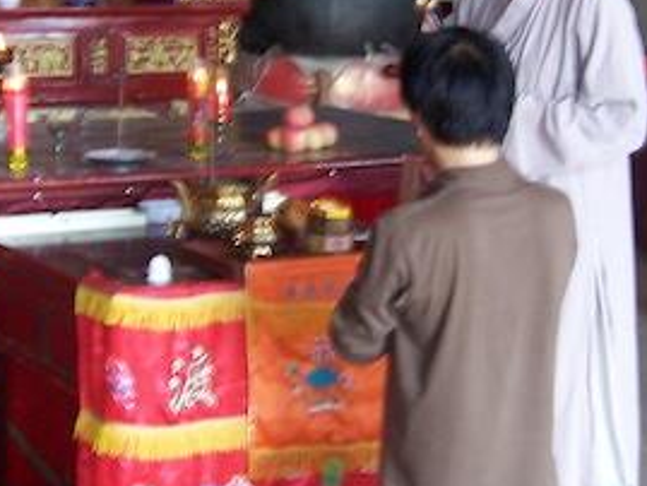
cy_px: 36
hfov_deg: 20.0
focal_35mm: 98
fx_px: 1833
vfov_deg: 14.9
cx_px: 277
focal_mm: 5.5
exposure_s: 1/8
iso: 140
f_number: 3.4
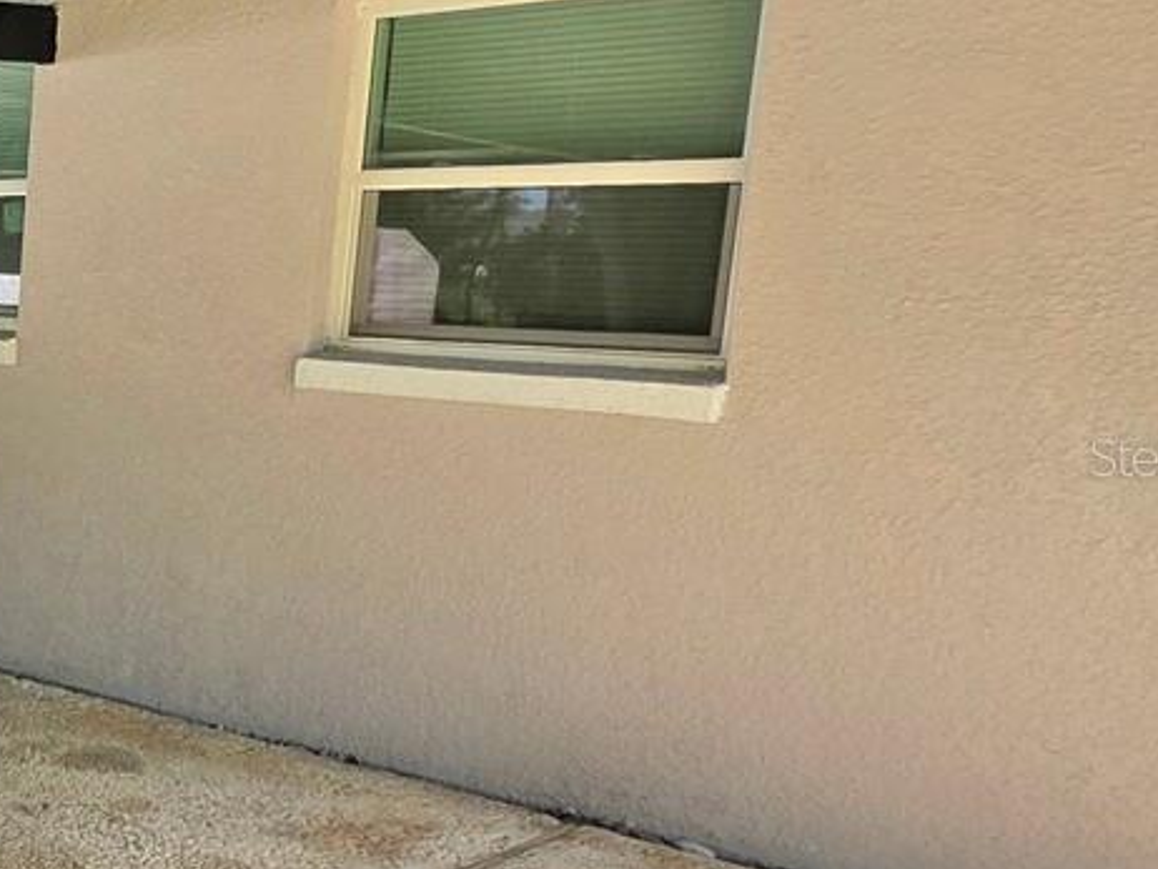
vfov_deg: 32.2
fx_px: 1506
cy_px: 456
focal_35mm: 45
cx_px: -679
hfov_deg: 26.4
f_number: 1.9
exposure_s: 1/435
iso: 40
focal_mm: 2.2
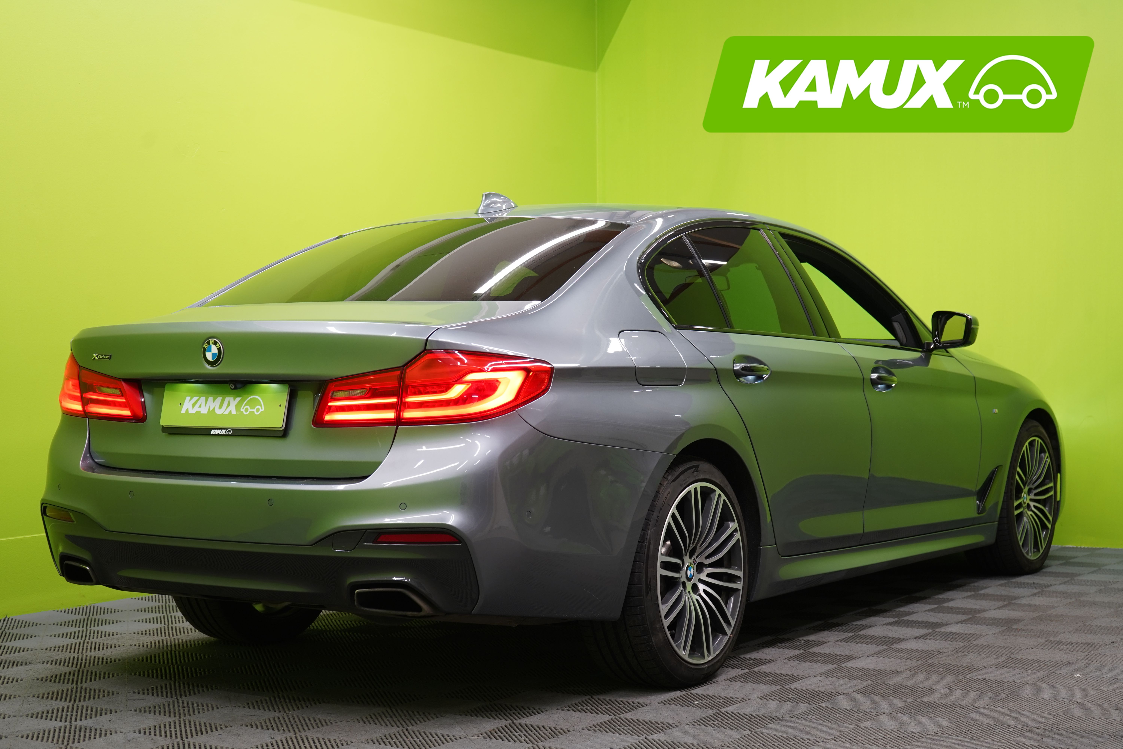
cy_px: 374
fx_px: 1778
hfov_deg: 35.1
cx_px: 562
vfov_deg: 23.8
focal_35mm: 57
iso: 400
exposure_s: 1/25
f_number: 5.6
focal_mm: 57
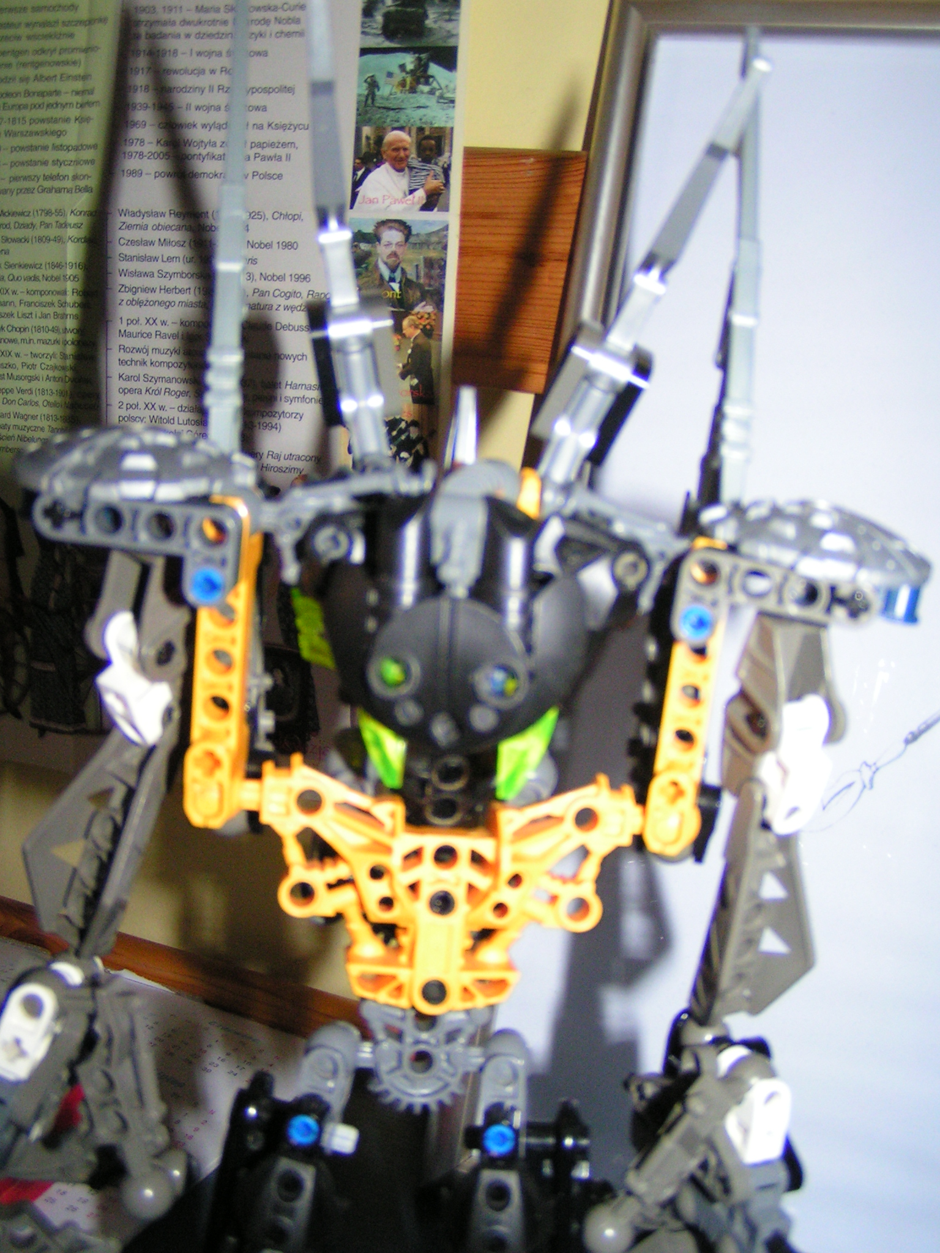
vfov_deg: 49.0
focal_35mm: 38
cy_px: 626
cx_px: 470
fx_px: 1376
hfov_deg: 37.7
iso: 200
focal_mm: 5.8
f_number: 2.8
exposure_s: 1/40
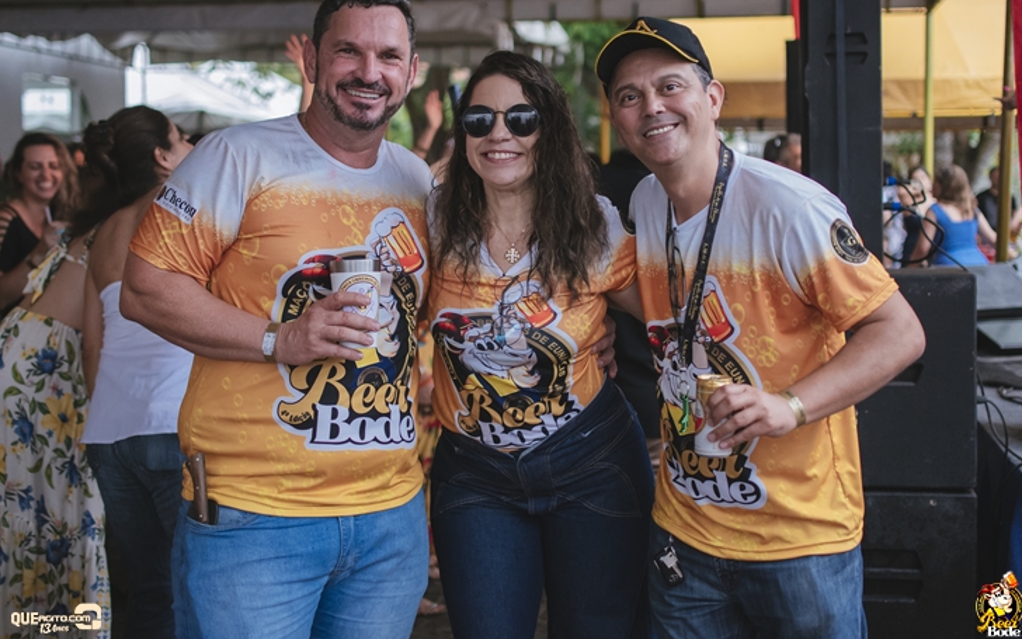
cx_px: 518
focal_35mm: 55
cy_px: 297
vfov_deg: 23.7
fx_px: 1519
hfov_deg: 37.2
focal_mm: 35
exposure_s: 1/1600
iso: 2500
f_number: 2
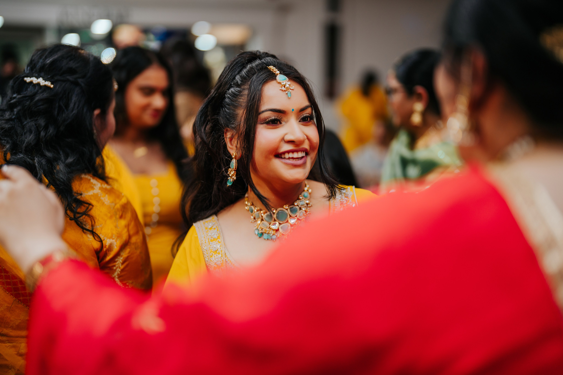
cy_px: 188
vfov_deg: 27.0
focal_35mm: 50
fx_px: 782
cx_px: 282
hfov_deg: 39.6
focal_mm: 50
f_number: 1.2
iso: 200
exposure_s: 1/200
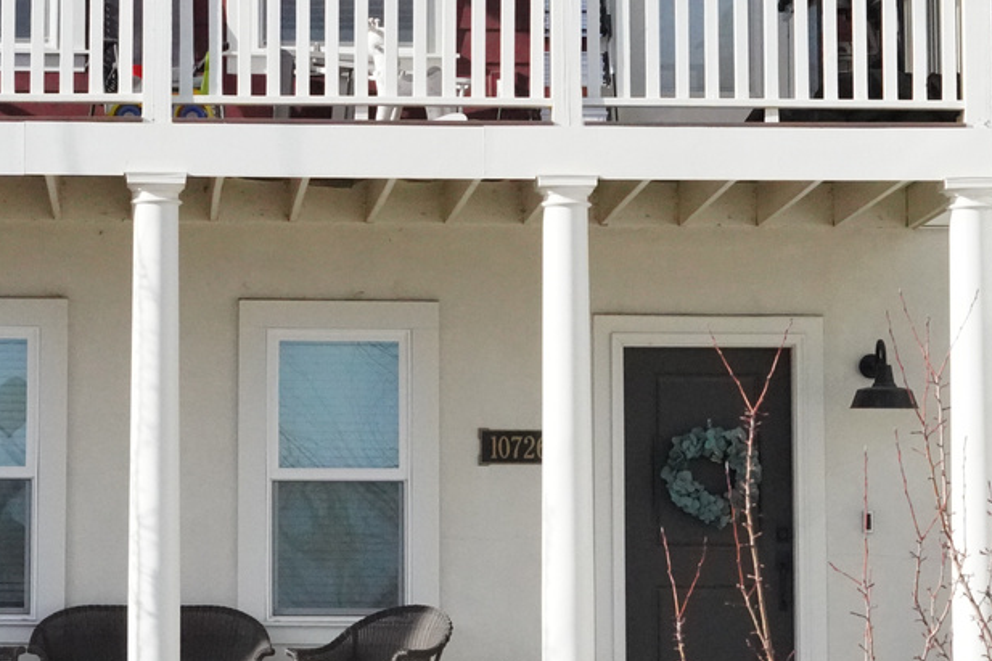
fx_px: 4573
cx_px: 278
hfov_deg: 12.4
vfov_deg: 8.2
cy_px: 81
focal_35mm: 166
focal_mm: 50
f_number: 10
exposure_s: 1/8000
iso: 6400
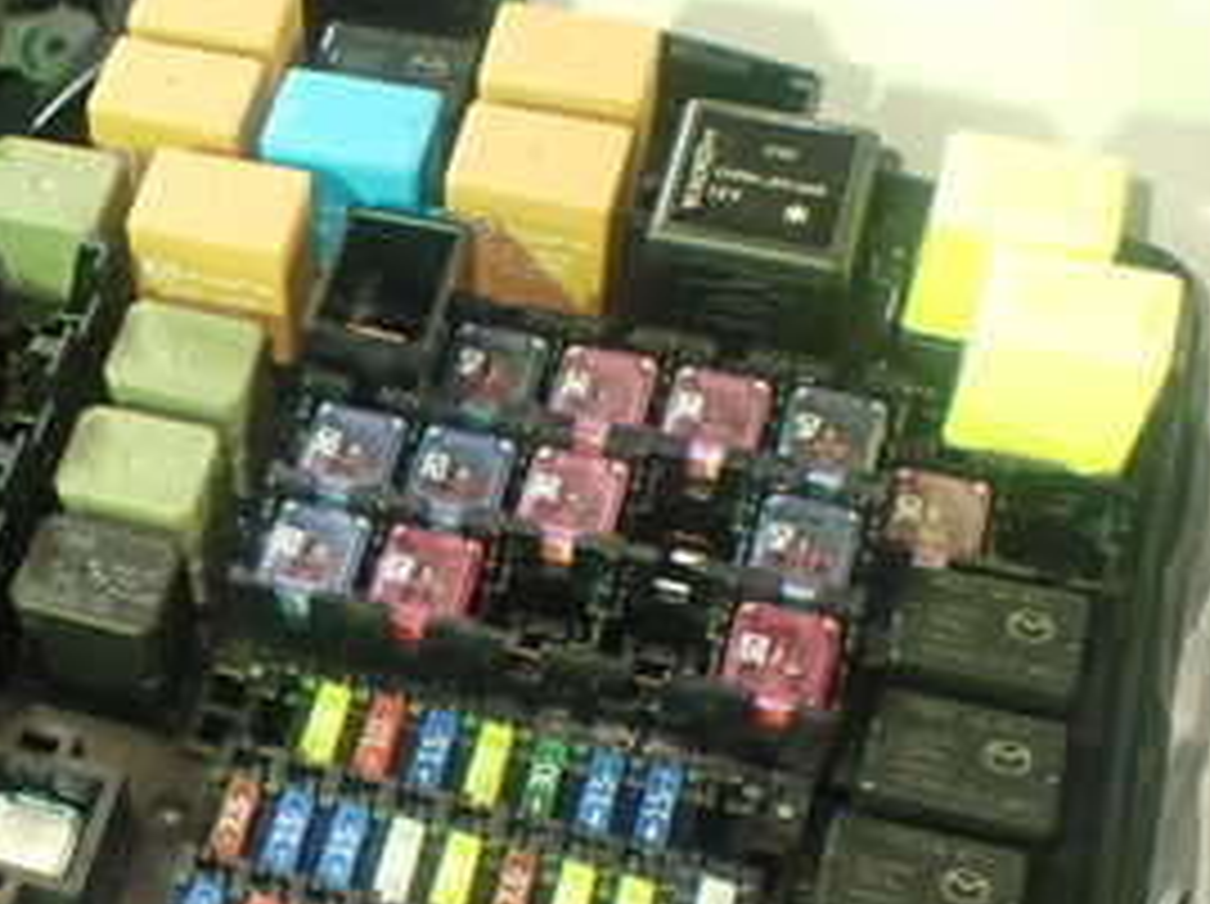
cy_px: 535
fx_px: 2339
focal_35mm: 67
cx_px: -31
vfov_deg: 21.9
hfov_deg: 27.2
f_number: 2.3
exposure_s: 1/40
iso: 800
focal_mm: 5.4
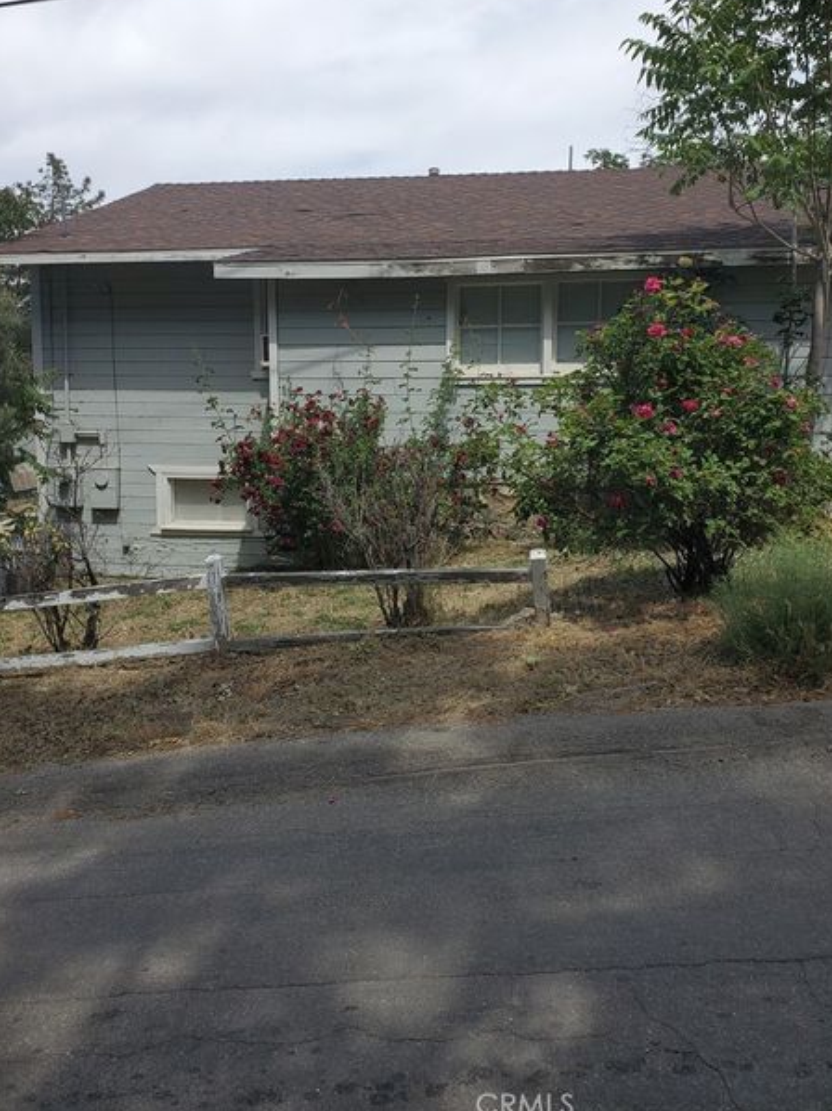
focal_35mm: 29
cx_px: 427
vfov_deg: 61.6
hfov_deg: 48.2
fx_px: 930
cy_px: 503
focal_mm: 4.3
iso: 50
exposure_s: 1/1466
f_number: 2.4
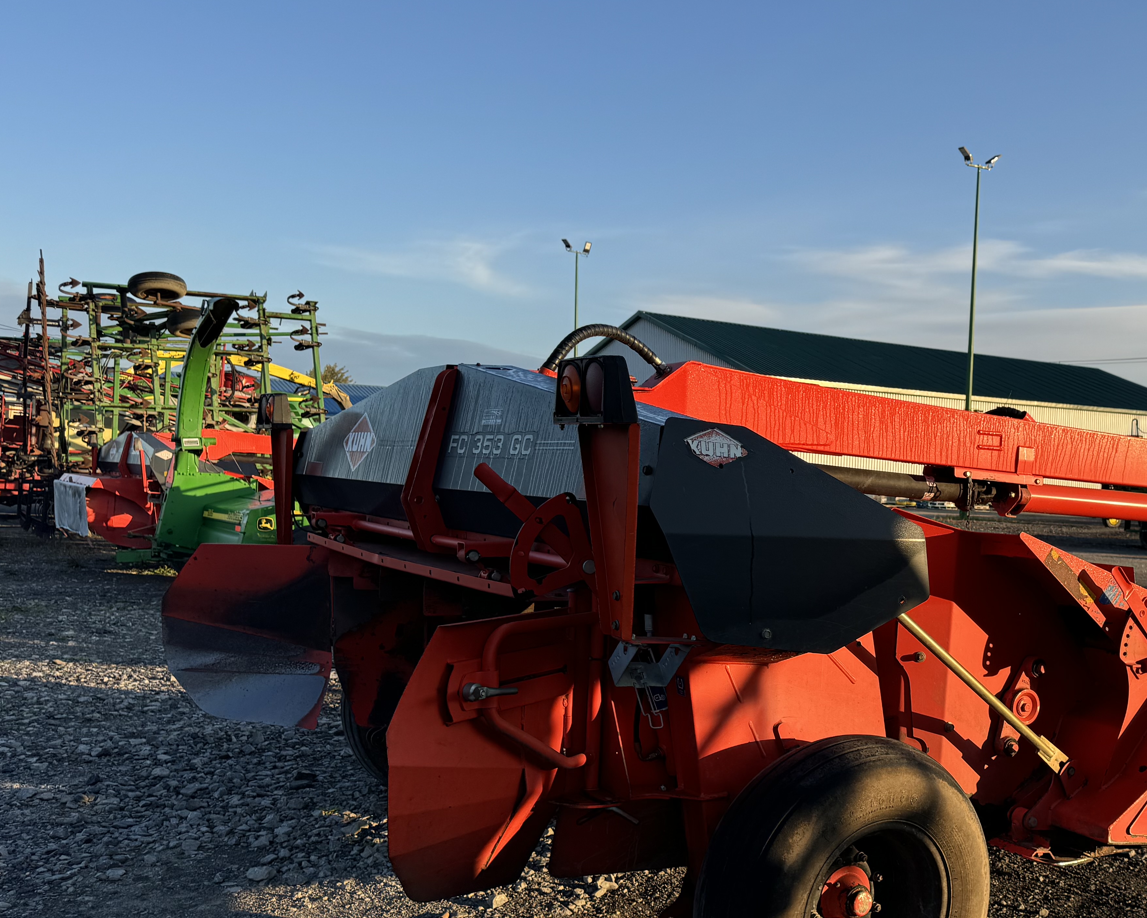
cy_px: 543
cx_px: 895
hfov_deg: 45.8
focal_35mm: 38
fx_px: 1290
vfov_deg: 39.0
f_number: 1.78
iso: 80
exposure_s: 1/1678
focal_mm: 6.76
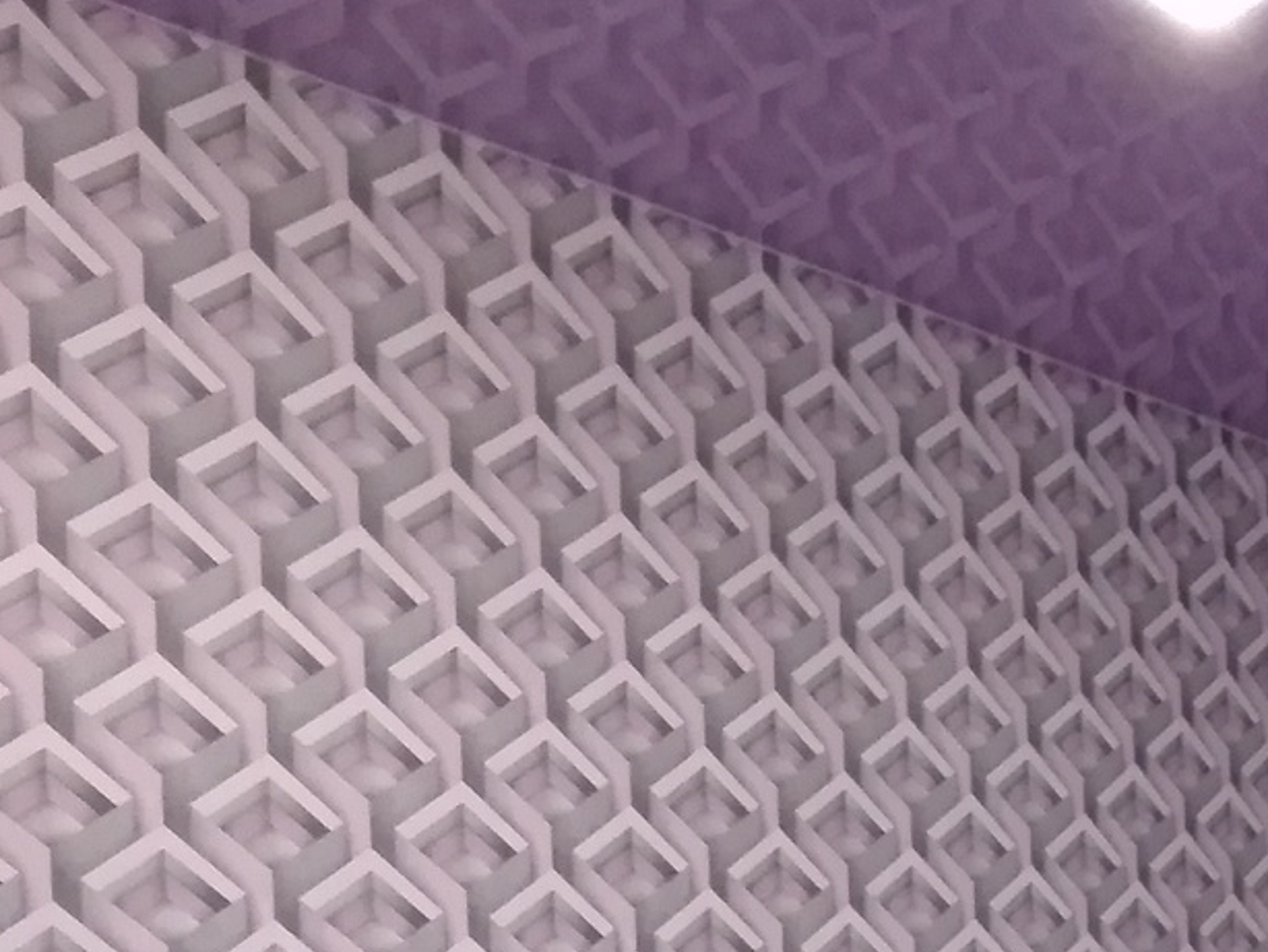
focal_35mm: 90
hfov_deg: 20.2
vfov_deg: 15.1
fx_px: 3298
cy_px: 1472
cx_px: 1563
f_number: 2
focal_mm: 3.79
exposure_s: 1/30
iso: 1660
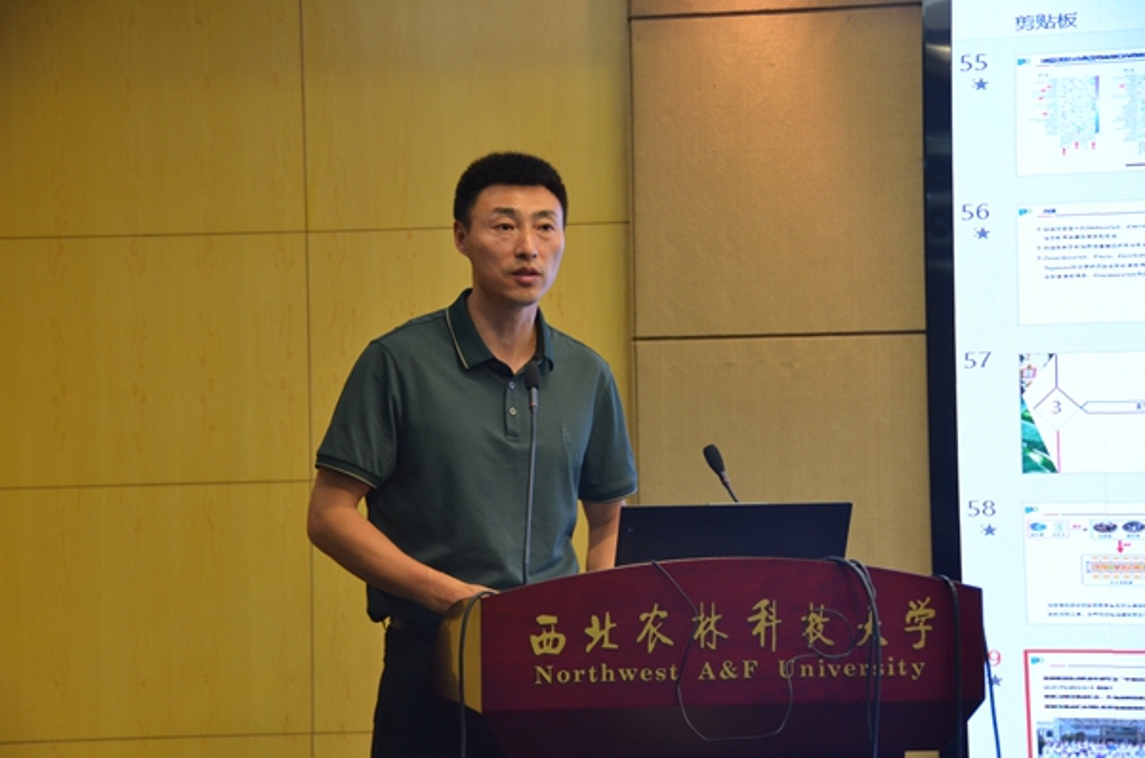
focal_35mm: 90
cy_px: 379
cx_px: 572
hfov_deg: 22.7
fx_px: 2856
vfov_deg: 15.1
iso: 720
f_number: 4.8
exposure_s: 1/60
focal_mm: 60
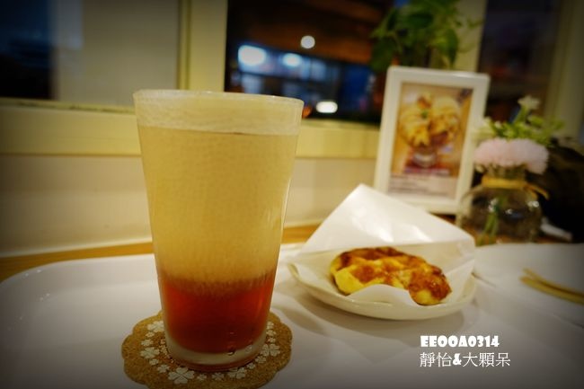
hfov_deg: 73.8
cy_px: 194
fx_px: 389
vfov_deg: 53.1
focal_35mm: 24
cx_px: 292
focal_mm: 8.8
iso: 160
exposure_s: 1/30
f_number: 1.8
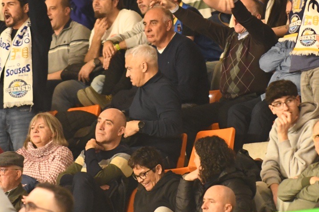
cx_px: 192
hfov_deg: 3.2
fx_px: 5644
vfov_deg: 2.2
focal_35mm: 637
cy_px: 40
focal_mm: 200
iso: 2800
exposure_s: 1/200
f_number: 2.8
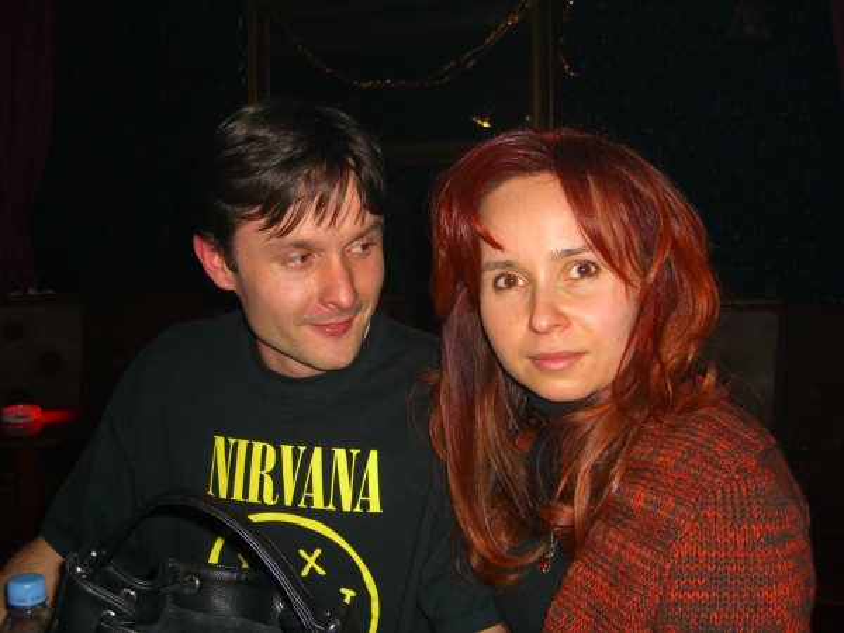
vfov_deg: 37.7
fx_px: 927
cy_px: 316
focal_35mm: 38
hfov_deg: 49.0
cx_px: 422
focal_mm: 7.9
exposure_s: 1/60
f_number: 2.8
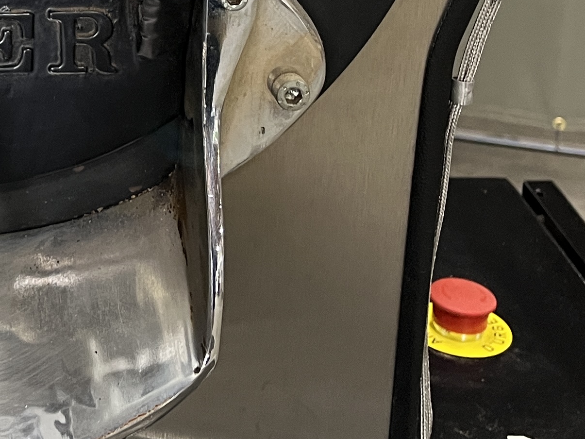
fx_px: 1470
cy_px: -81
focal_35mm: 87
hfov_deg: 21.4
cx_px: -55
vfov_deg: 16.3
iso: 160
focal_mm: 5.1
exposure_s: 1/60
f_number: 1.6
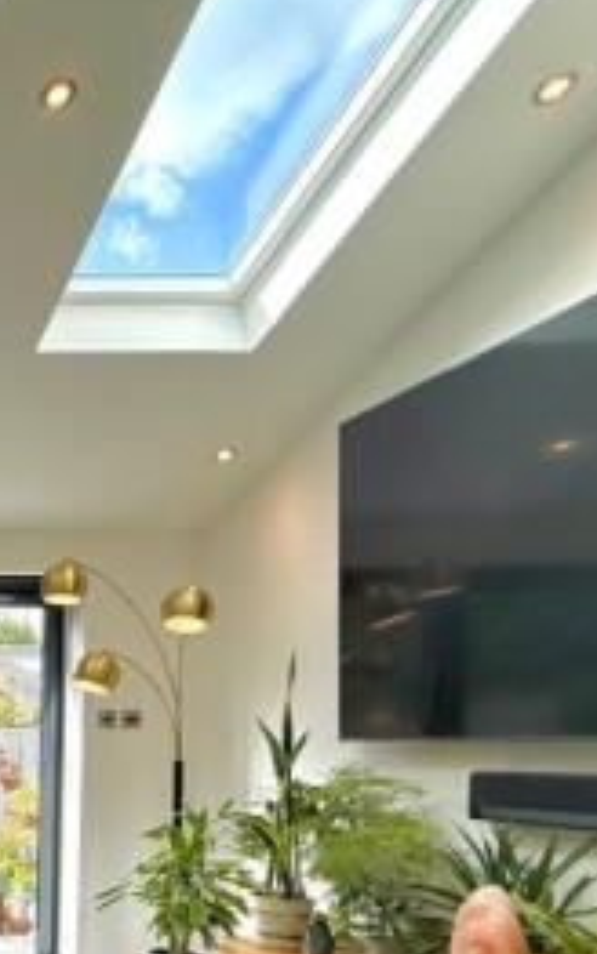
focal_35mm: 33
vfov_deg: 54.0
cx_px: -293
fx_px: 858
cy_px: 770
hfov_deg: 27.2
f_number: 2.2
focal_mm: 2.22
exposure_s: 1/318
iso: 64
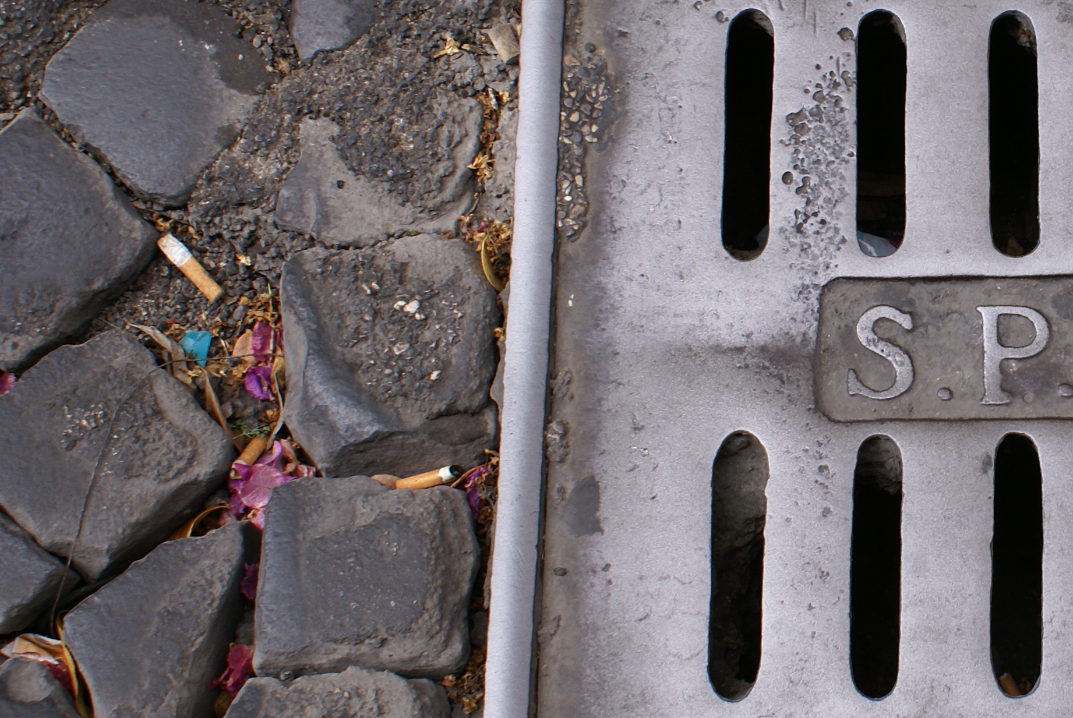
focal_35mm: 82
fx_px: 2447
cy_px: 293
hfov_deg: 23.7
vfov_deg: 16.7
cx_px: 1063
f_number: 6.3
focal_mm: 26
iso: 100
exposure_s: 1/80
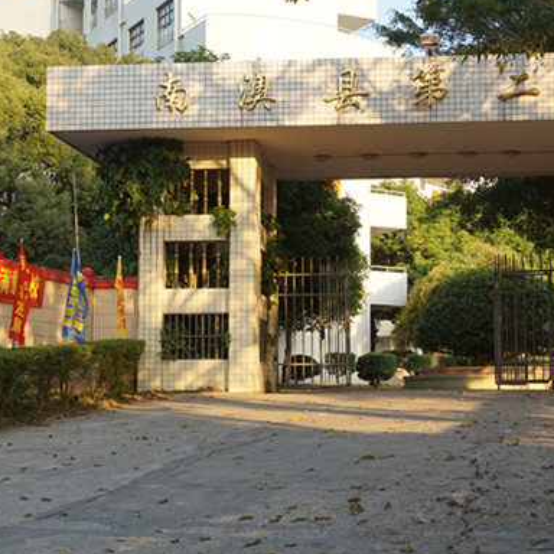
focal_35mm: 70
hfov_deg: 24.7
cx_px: 322
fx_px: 1265
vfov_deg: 24.7
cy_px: 264
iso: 100
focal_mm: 27
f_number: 6.3
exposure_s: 1/80
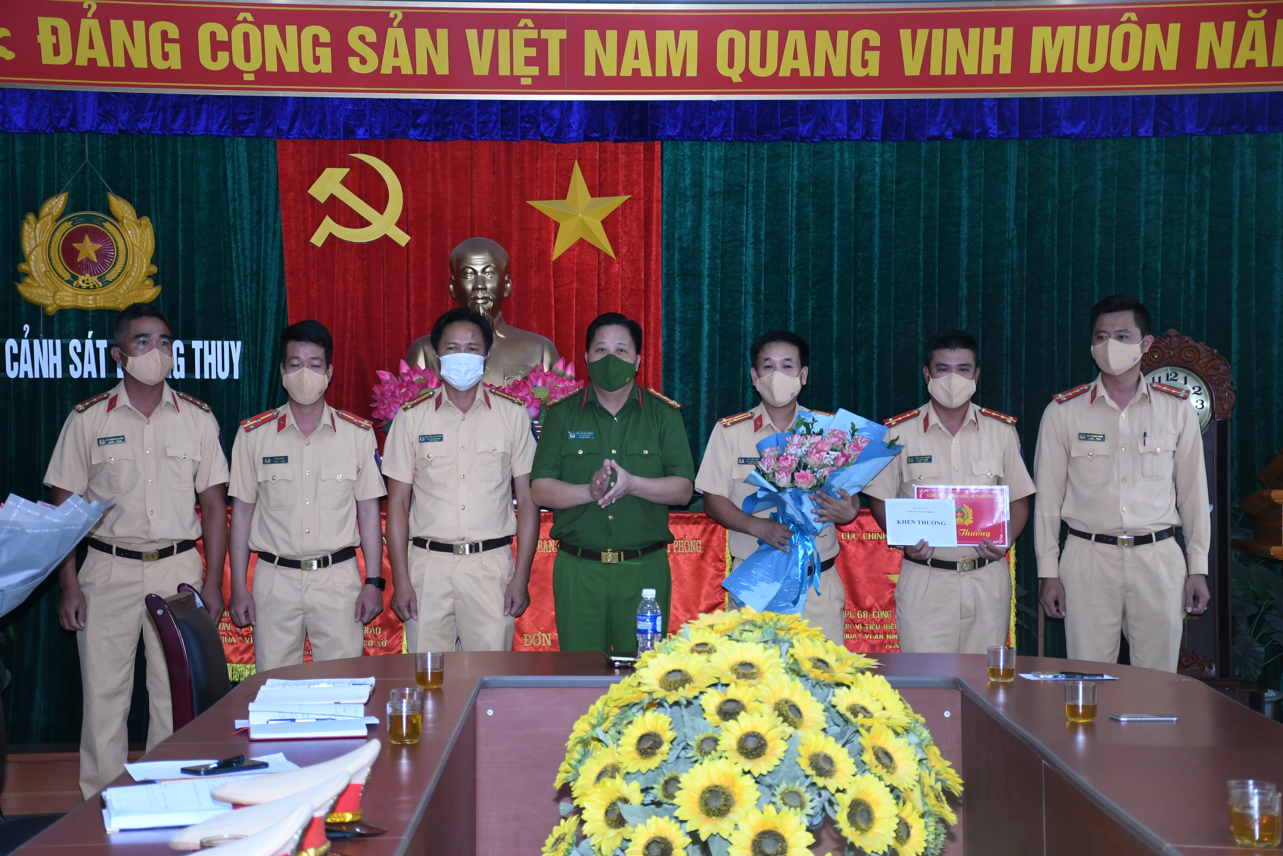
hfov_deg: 28.1
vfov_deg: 18.9
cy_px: 428
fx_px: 2566
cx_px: 642
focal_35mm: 72
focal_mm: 48
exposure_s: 1/200
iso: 800
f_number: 4.5
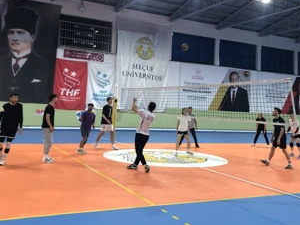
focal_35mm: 41
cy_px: 74
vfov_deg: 34.8
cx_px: 156
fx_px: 355
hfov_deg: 45.8
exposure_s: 1/50
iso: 200
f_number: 1.8
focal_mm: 4
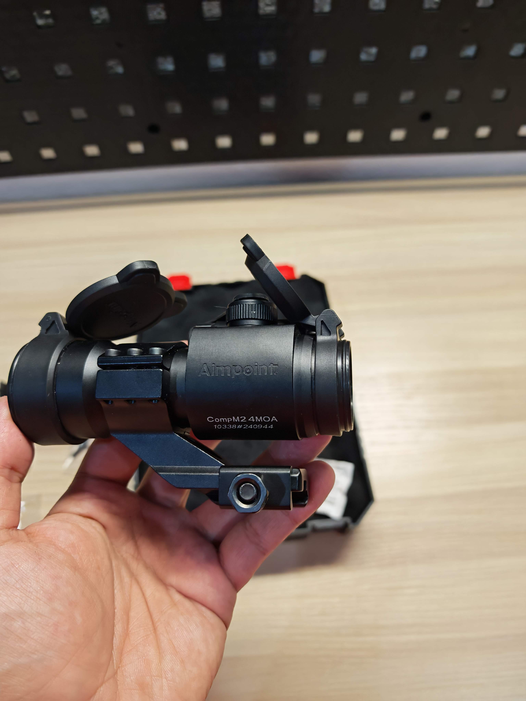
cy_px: 350
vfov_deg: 71.6
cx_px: 263
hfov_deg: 56.8
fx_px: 486
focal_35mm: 24
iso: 500
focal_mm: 6.83
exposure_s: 1/310
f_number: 2
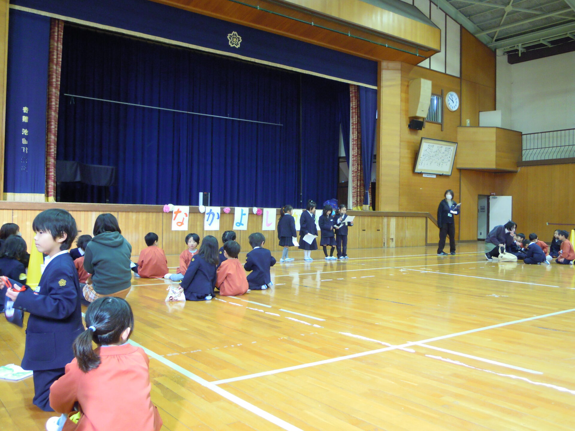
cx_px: 288
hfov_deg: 56.8
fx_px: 532
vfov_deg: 44.2
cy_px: 216
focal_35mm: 32
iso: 400
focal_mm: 5.7
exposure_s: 1/20
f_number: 2.8
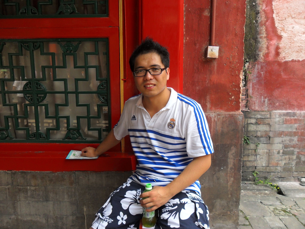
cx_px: 152
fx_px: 238
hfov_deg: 65.3
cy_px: 114
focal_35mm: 27
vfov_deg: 51.4
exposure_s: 1/125
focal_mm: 4.9
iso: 100
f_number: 3.5
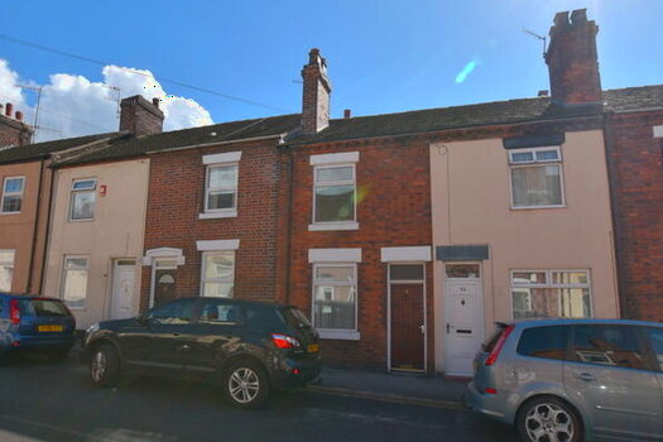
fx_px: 368
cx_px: 321
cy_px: 239
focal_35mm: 20
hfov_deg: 84.0
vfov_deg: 61.8
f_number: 9
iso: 100
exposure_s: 1/250
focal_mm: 10
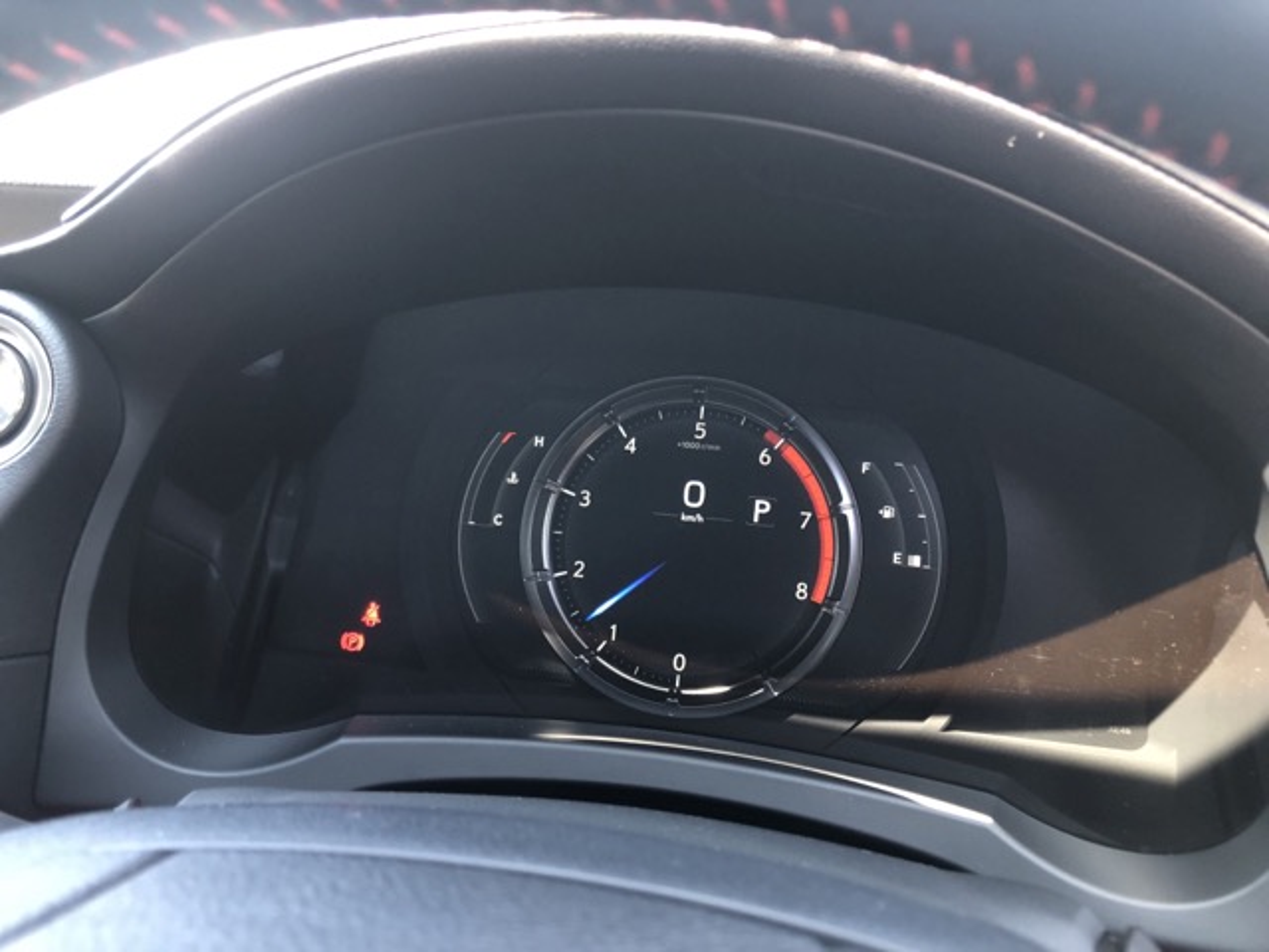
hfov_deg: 63.4
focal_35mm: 28
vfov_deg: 49.7
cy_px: 476
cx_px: 634
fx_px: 1026
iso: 40
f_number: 1.8
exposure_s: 1/20
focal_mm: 3.99
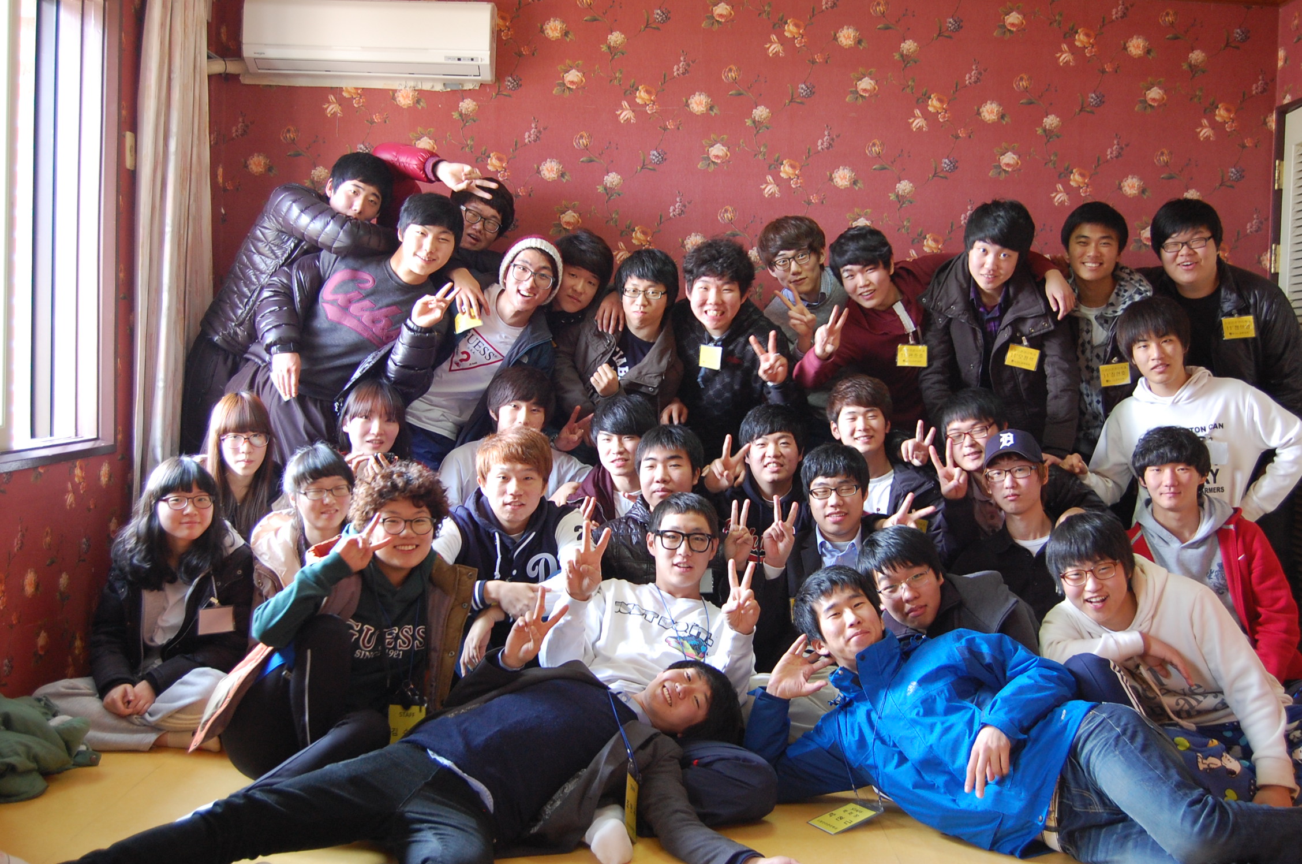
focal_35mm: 39
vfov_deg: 34.1
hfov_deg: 49.6
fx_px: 1408
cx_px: 651
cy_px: 432
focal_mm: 26
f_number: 4
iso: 800
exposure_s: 1/25
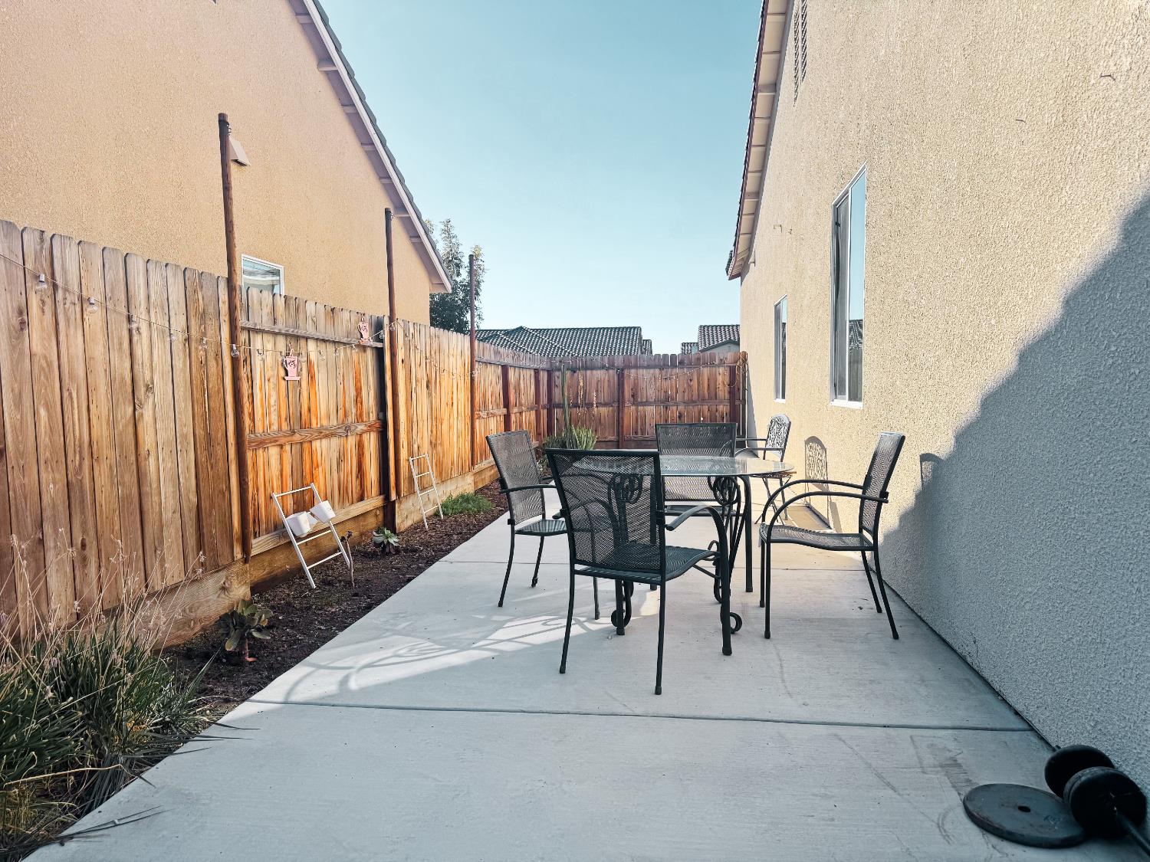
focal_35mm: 24
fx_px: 797
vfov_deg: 56.8
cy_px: 431
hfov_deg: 71.6
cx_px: 575
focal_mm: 6.76
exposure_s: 1/4310
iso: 80
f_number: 1.78
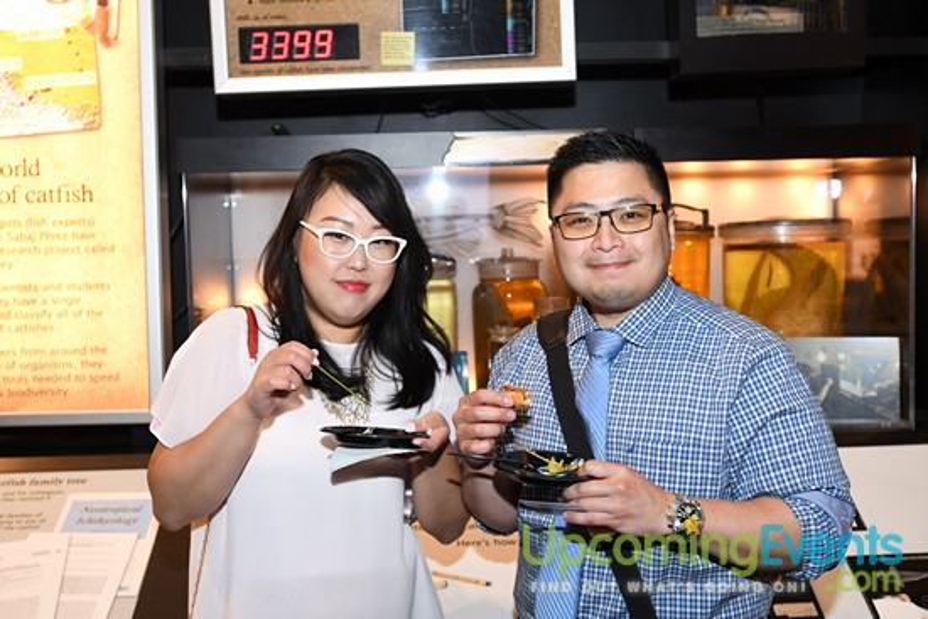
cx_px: 464
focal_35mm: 39
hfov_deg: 49.5
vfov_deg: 34.2
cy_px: 310
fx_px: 1006
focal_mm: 26
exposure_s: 1/125
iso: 800
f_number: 3.5
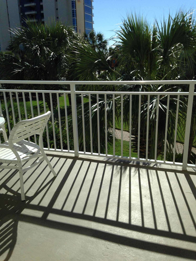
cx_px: 98
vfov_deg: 55.4
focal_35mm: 33
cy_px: 130
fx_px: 249
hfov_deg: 42.9
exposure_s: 1/903
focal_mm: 4.12
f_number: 2.4
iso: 50
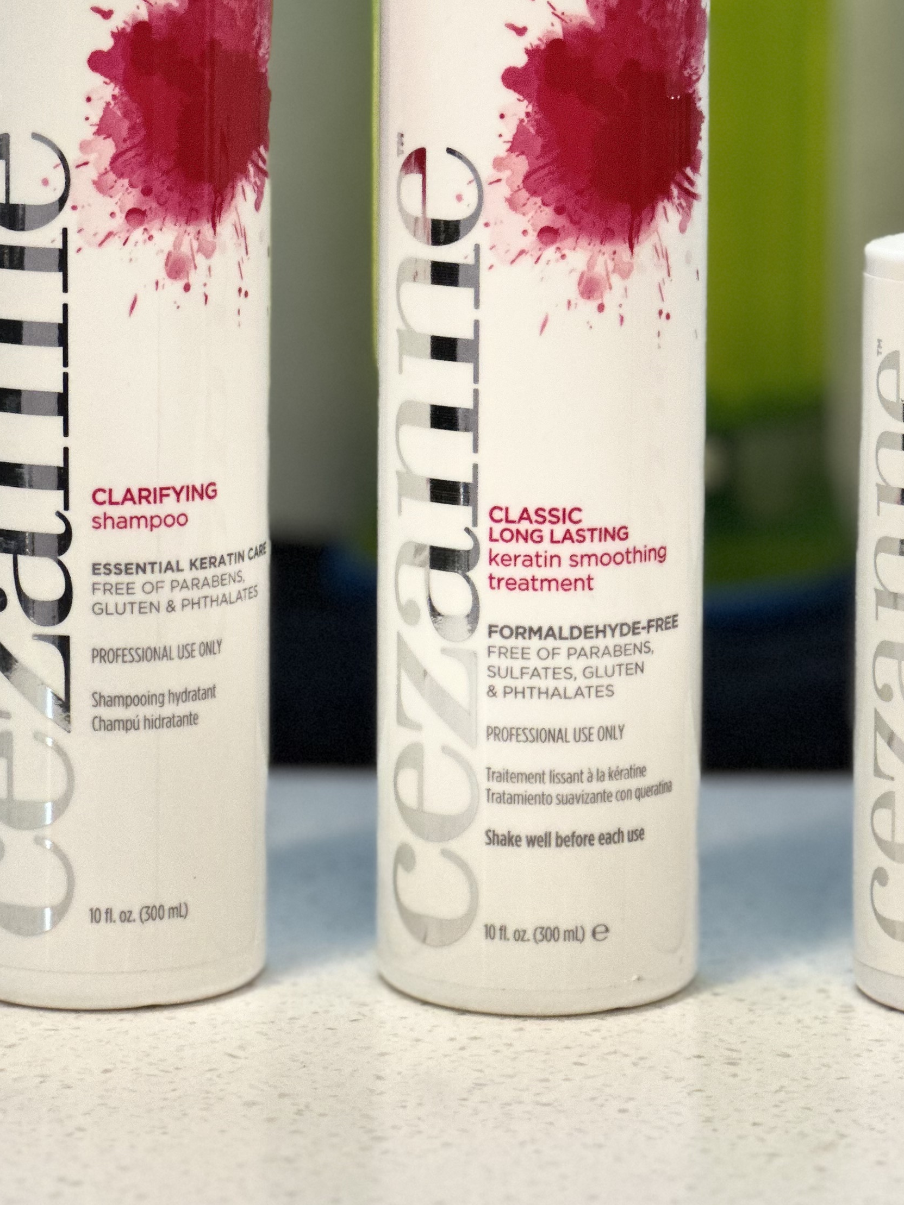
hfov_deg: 10.6
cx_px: 498
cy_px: 224
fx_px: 4876
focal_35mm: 140
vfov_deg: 14.0
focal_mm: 9
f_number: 2.8
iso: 250
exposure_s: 1/73
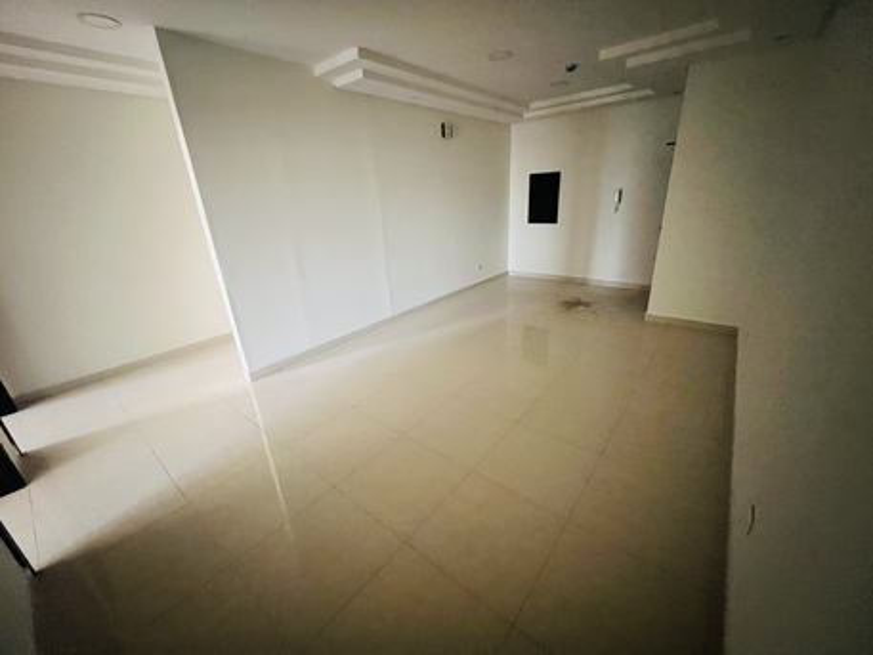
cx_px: 436
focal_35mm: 13
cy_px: 328
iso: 1000
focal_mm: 1.57
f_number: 1.8
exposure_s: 1/43
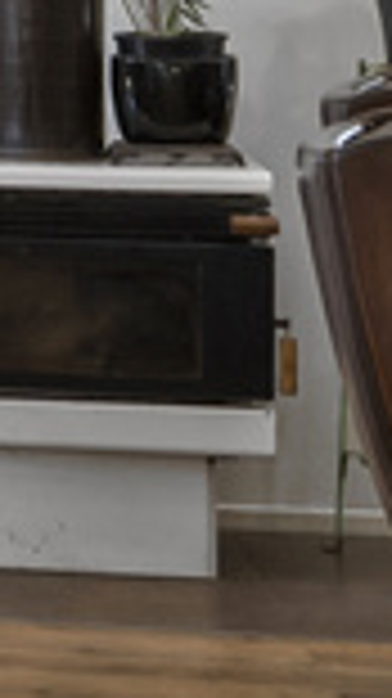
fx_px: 3998
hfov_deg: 4.7
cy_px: -106
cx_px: -1600
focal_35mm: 216
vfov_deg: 9.9
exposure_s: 1/6
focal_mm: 20
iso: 200
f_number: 9
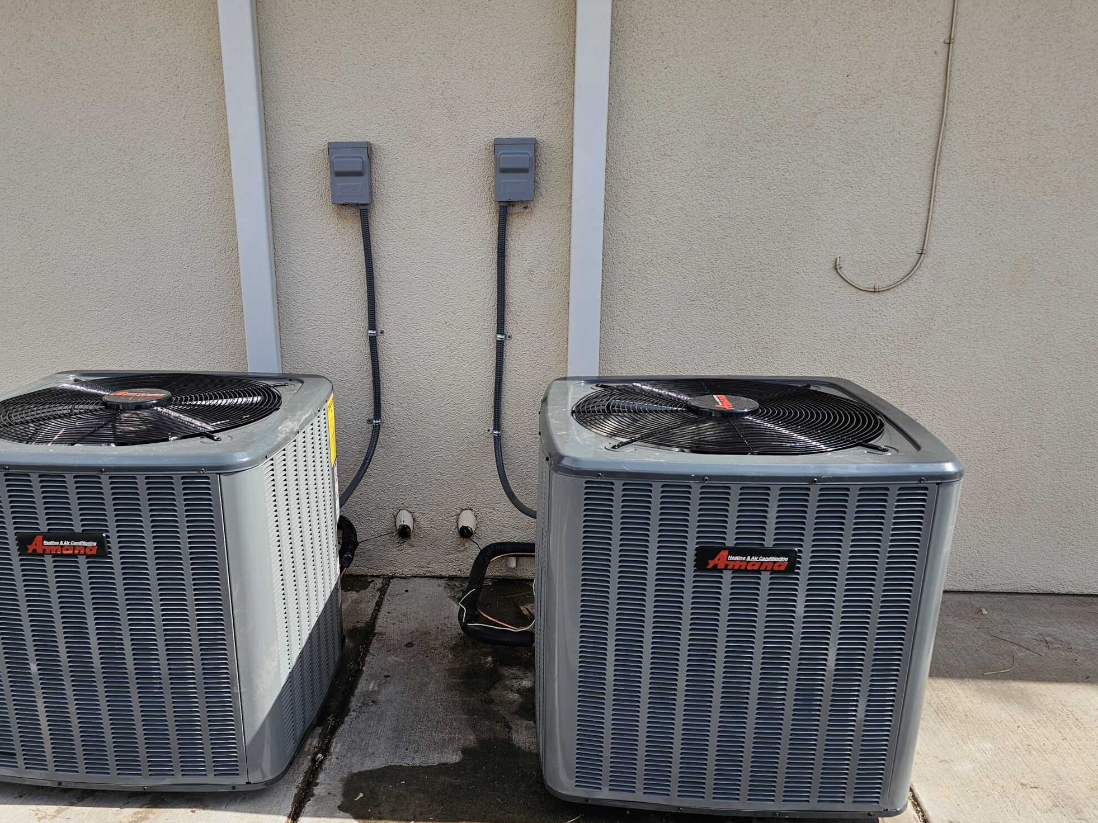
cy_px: 504
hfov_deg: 59.6
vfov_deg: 46.5
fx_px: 952
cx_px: 450
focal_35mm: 30
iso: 10
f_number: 1.7
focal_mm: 6.3
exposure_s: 1/671
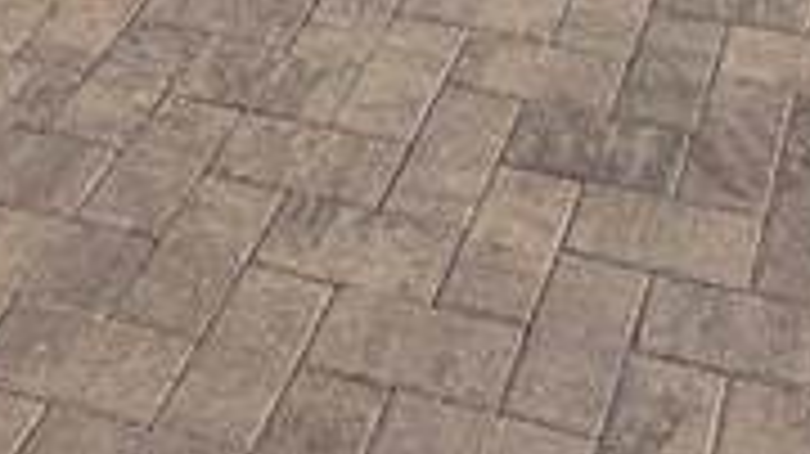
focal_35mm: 87
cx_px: 657
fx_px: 1867
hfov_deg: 24.1
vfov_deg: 9.7
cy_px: -1016
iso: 40
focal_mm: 2.22
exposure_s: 1/131
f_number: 2.2
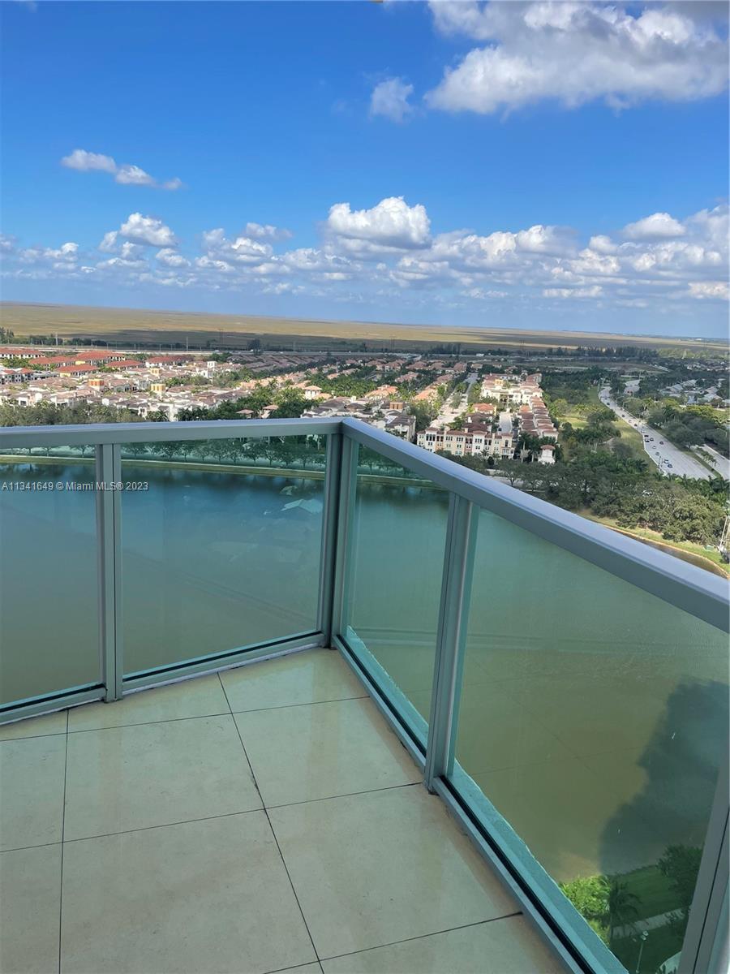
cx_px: 365
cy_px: 487
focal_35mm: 26
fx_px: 731
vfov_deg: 67.3
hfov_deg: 53.1
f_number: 1.6
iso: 32
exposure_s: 1/3401
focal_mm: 4.2
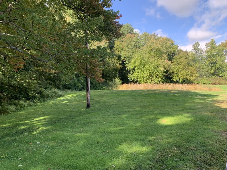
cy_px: 85
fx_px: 170
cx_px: 114
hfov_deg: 67.3
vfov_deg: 53.1
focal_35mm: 26
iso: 25
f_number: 1.8
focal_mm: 4.25
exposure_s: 1/364
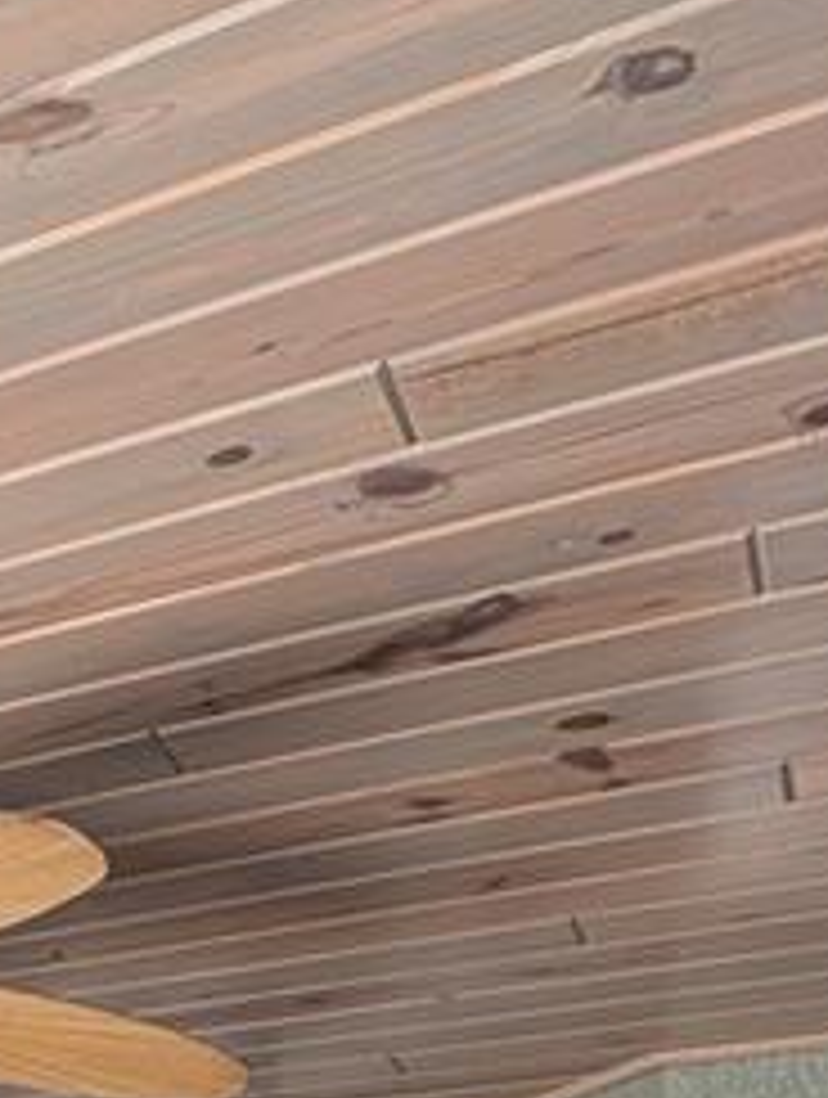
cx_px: -457
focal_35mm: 59
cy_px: 1692
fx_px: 1875
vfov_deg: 24.5
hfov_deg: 20.7
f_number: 1.95
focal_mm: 2.23
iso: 50
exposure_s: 1/120
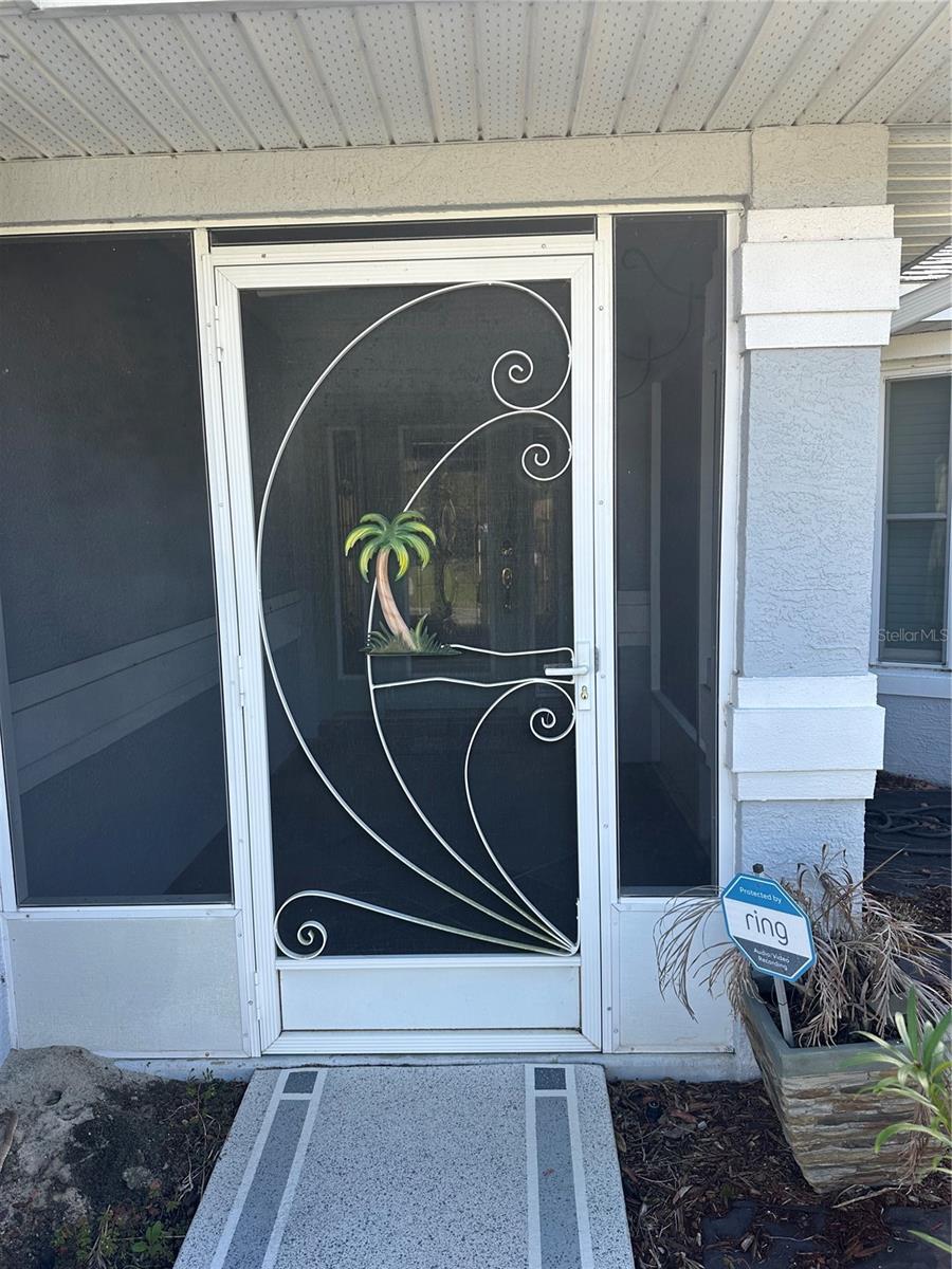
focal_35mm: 24
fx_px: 880
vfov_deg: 71.6
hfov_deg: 56.8
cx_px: 476
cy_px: 634
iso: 80
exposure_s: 1/709
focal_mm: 6.86
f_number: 1.78
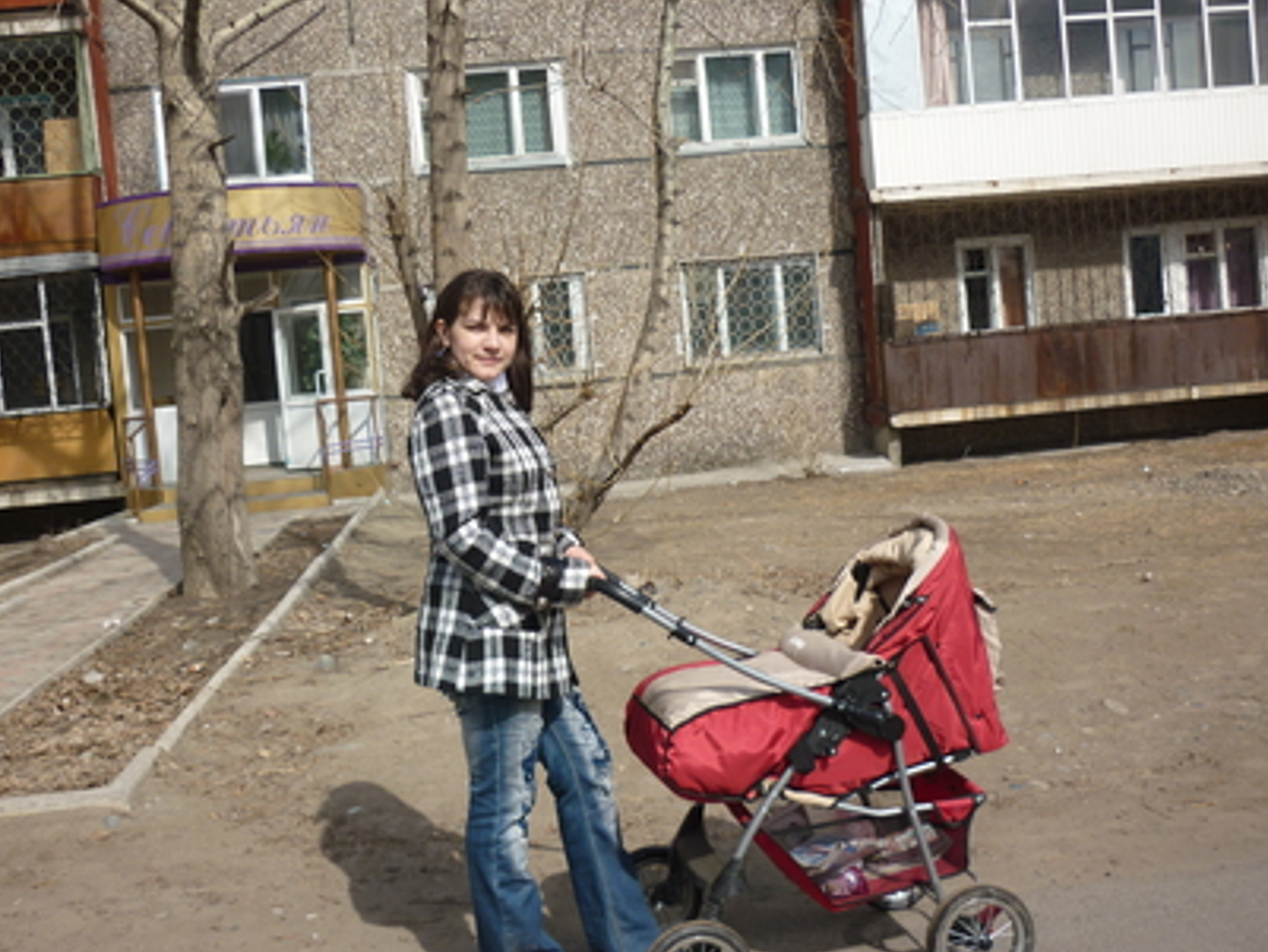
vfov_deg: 38.6
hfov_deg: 50.1
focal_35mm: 37
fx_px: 1356
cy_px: 421
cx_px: 610
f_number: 8
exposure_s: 1/160
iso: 80
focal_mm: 5.5
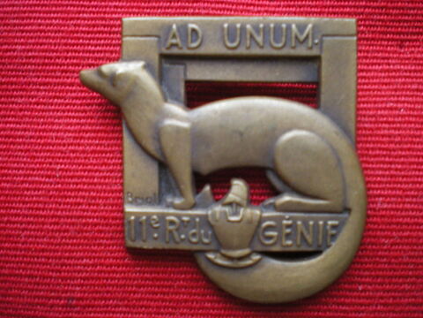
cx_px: 212
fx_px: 464
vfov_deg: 37.7
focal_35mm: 38
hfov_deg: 49.0
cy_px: 159
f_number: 3.1
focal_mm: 6.3
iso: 400
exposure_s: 1/30
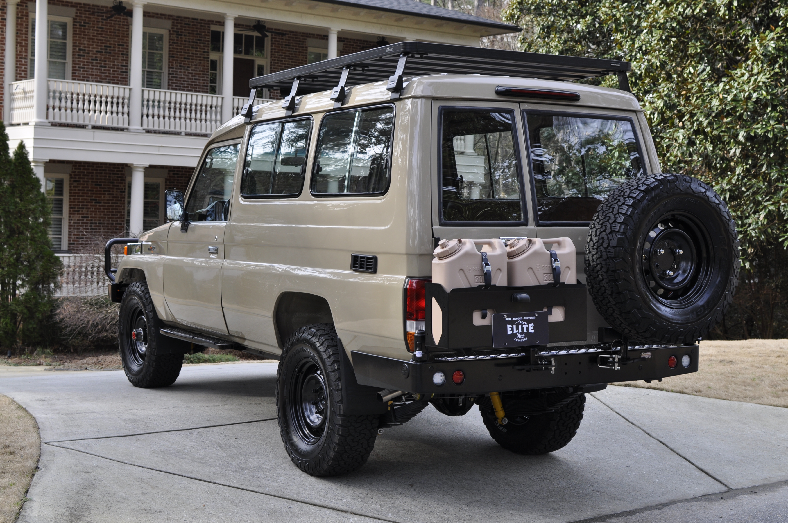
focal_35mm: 52
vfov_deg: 25.7
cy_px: 262
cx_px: 394
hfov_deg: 37.9
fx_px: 1148
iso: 200
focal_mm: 35
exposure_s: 1/125
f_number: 5.6
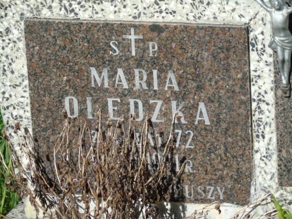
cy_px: 110
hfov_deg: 9.3
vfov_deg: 7.0
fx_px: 1788
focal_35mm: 212
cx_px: 146
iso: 80
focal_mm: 38
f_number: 4.7
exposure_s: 1/400
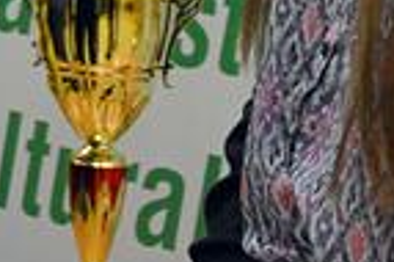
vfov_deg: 3.8
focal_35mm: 357
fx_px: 3903
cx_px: -609
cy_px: -263
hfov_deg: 5.5
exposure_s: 1/80
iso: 2000
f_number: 4.5
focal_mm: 40
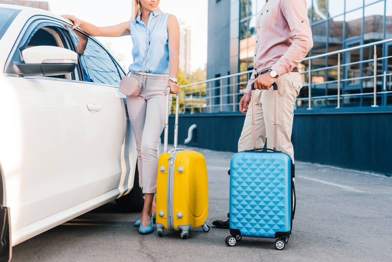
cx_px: 196
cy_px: 131
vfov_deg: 27.0
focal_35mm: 50
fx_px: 545
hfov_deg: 39.6
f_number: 3.5
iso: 125
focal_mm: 50
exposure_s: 1/250
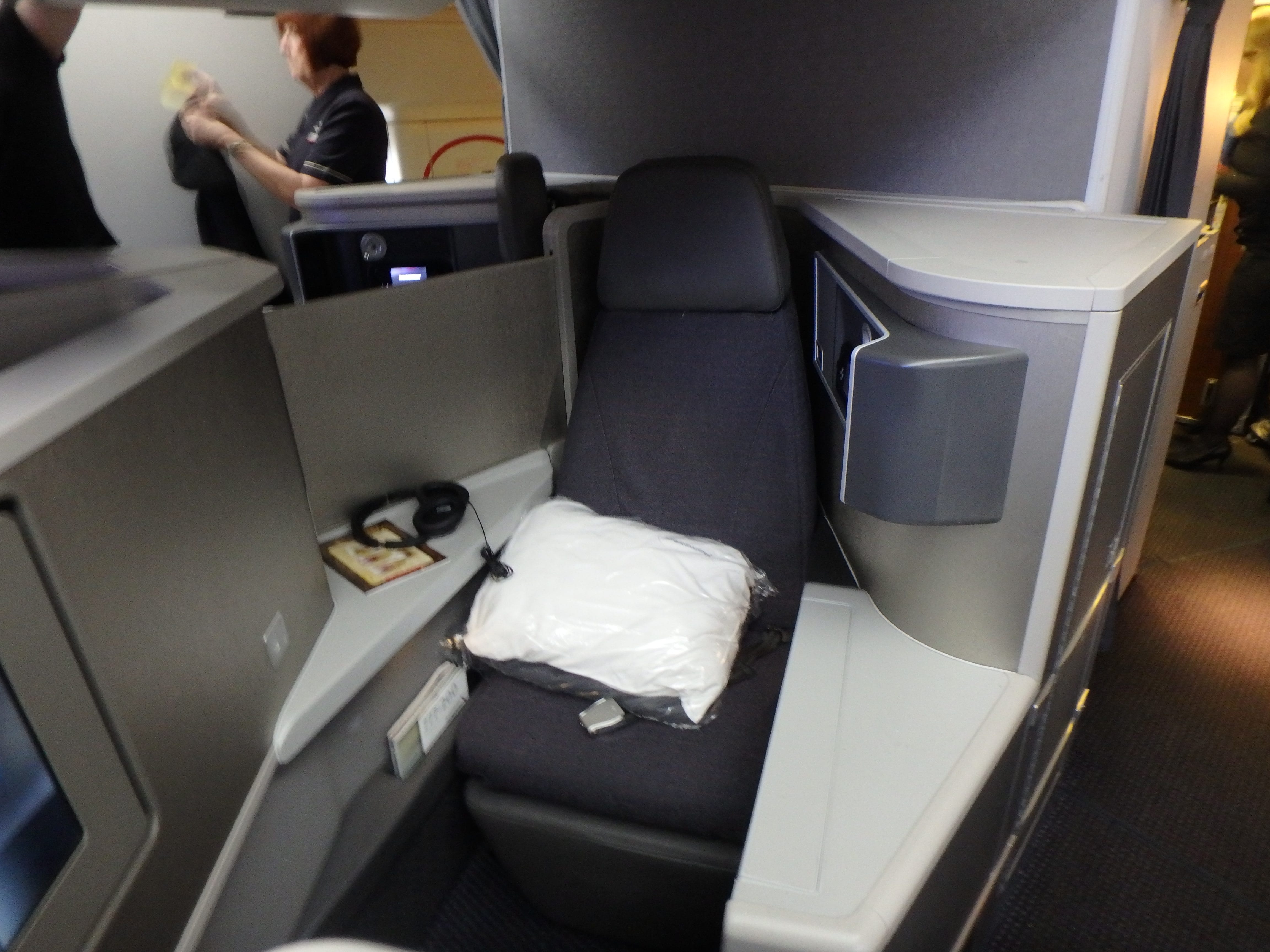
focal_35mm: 21
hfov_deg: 79.0
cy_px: 476
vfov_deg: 63.4
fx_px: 770
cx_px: 635
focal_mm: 3.7
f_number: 3.5
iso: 400
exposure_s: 1/4
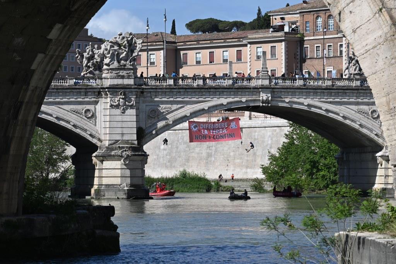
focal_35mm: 180
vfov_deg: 7.6
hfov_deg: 11.4
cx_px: 198
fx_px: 1980
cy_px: 132
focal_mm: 120
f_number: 5.6
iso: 72
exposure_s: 1/640
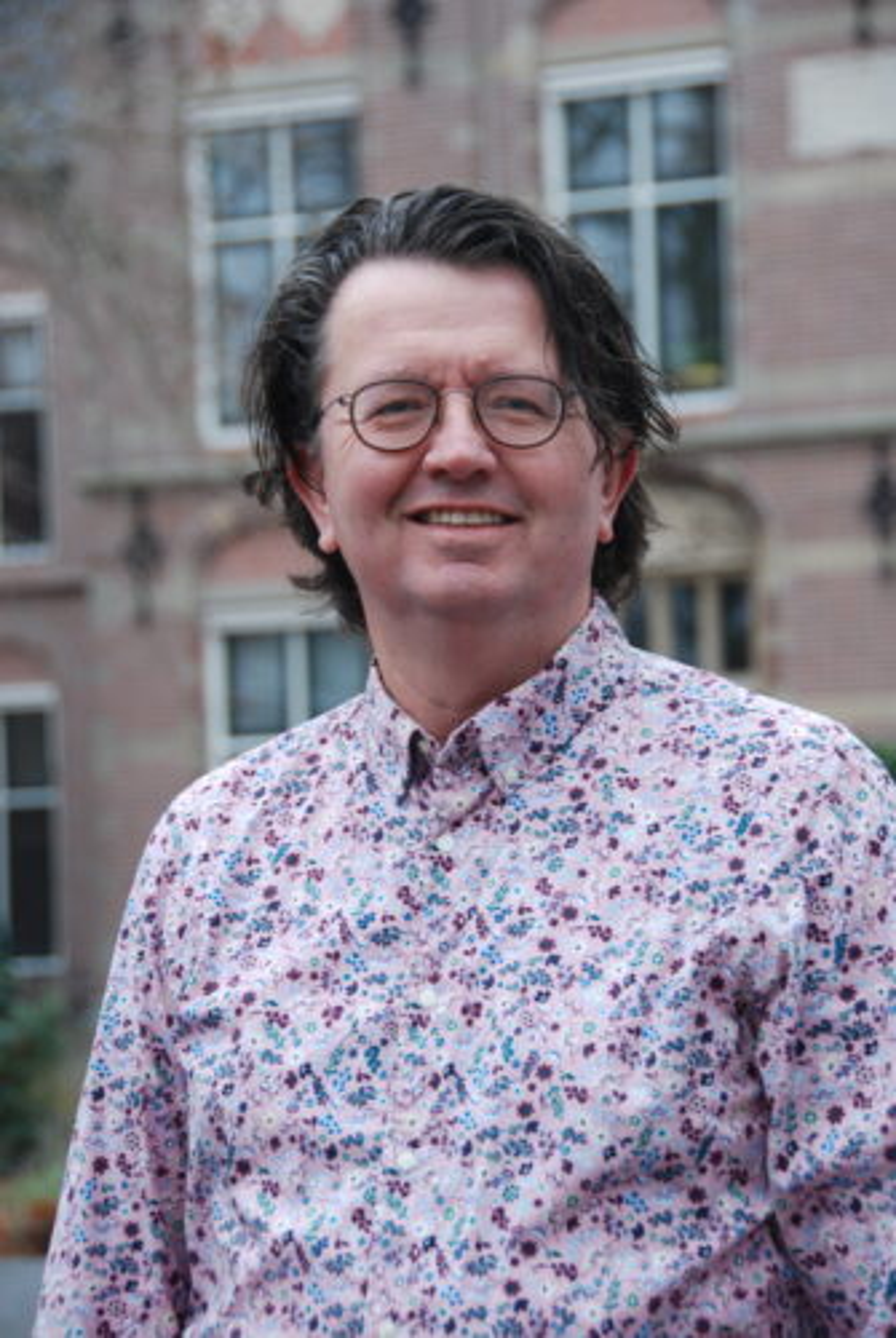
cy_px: 669
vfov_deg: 16.6
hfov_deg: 11.2
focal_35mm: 123
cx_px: 448
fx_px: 4576
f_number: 5.3
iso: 200
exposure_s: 1/30
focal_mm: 82
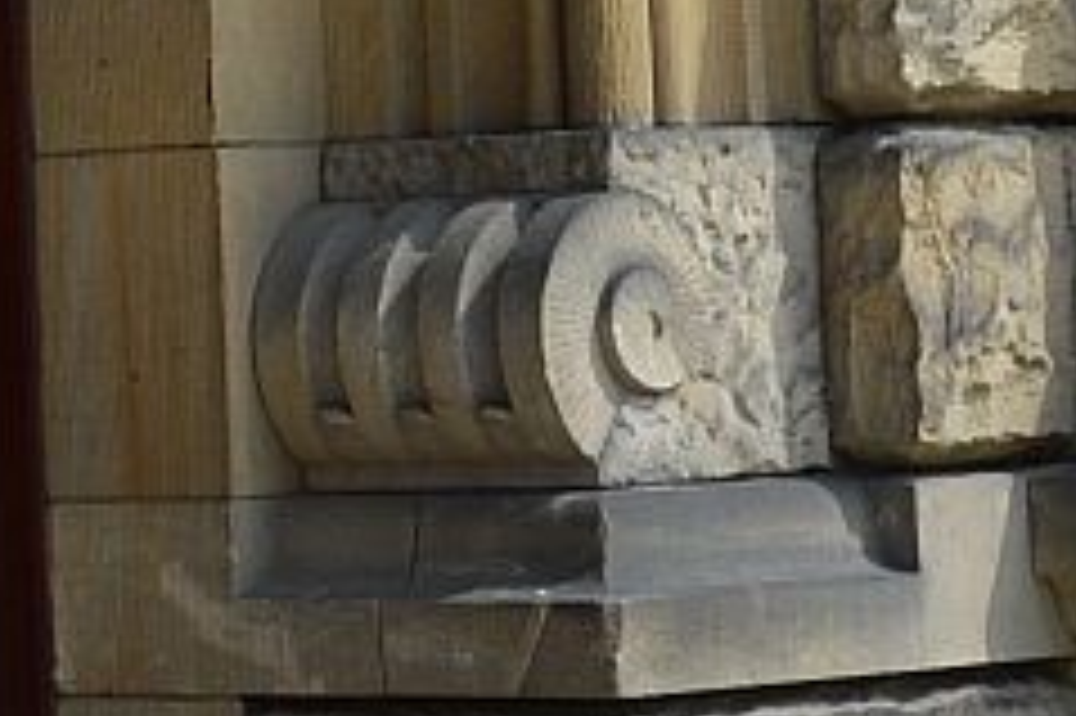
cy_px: -32
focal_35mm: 208
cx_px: -428
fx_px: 6212
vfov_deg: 6.6
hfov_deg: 9.7
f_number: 8
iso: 100
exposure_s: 1/250
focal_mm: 22
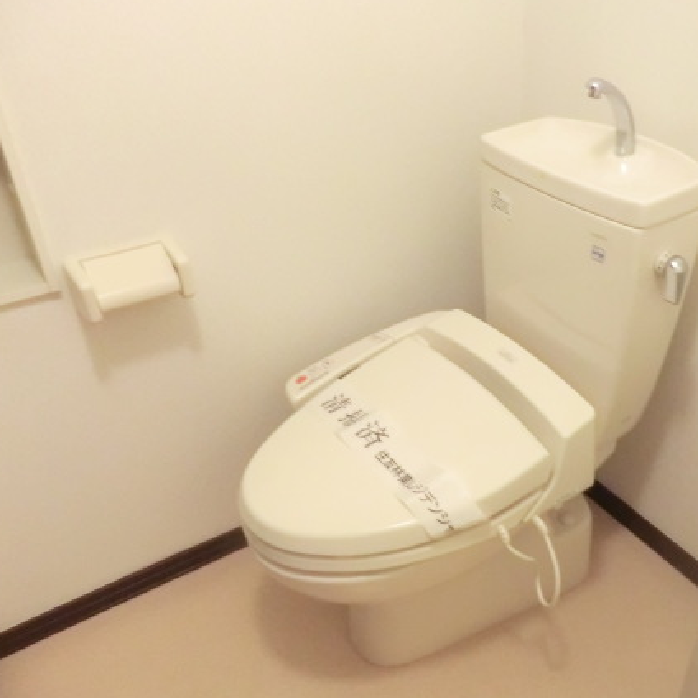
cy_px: 359
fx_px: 730
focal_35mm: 32
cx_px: 476
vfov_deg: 51.1
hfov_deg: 50.0
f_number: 3.2
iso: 800
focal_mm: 4.3
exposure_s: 1/20
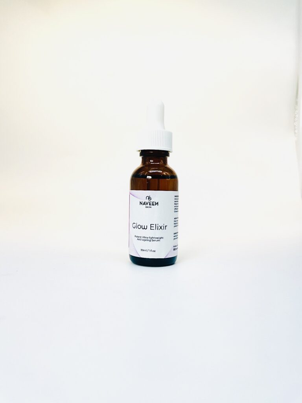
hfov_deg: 53.1
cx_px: 151
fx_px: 302
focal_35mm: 26
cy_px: 202
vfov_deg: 67.3
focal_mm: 4.2
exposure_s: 1/682
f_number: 1.6
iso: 50
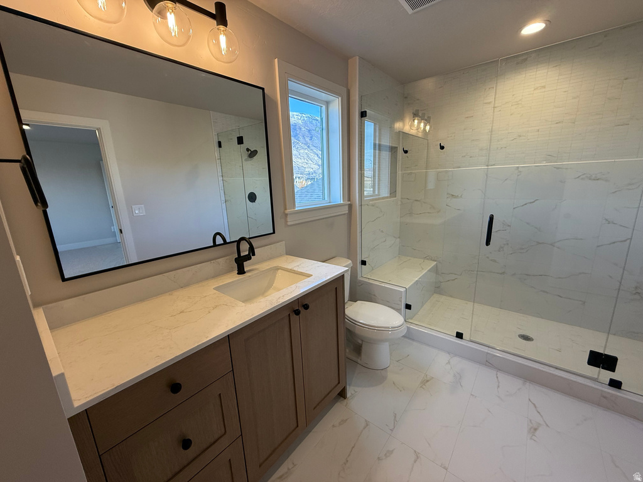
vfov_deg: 85.7
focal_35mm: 14
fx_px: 260
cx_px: 322
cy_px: 241
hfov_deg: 102.1
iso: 160
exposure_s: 1/120
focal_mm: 2.22
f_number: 2.2
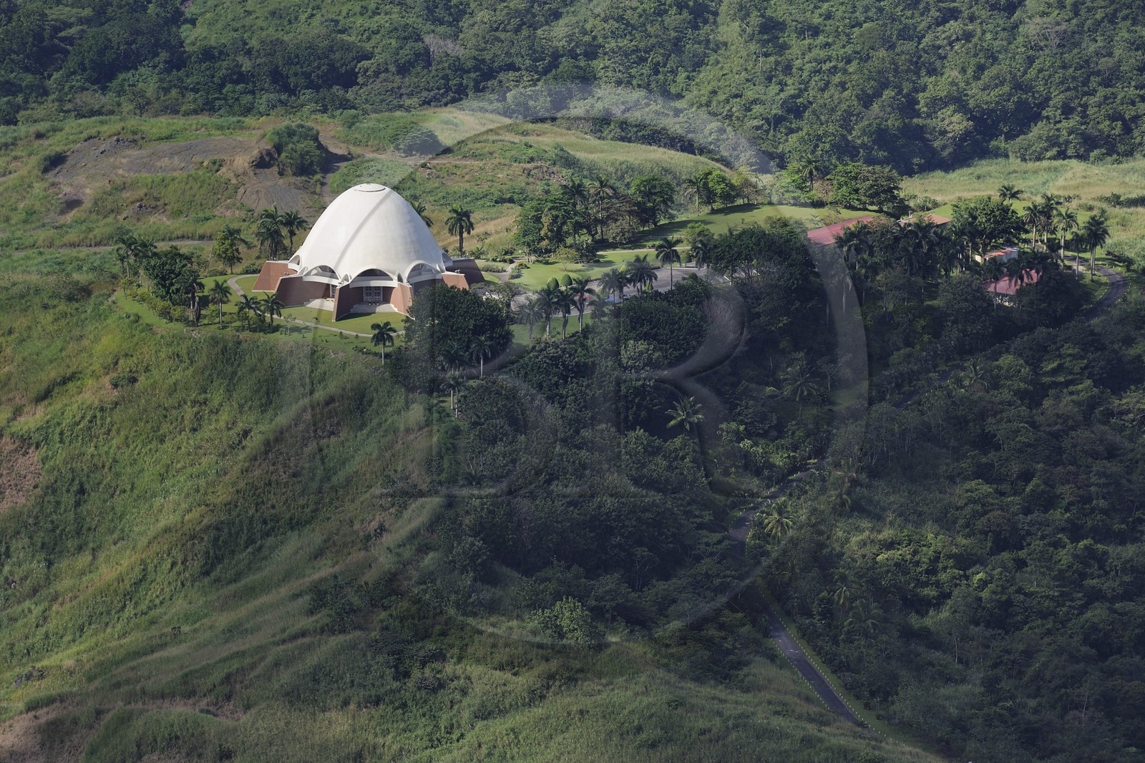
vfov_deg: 6.9
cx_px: 572
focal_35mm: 200
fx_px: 6359
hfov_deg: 10.3
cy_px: 382
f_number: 6.3
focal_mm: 200
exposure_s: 1/800
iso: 200
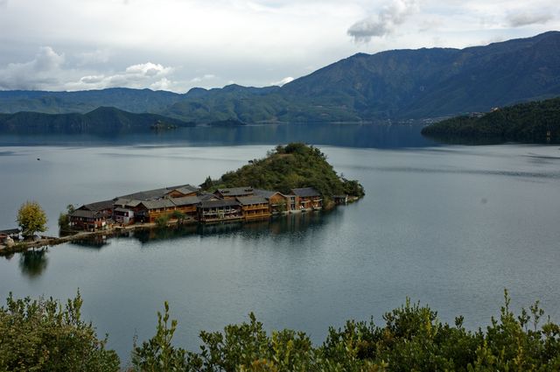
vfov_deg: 30.8
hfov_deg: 45.0
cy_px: 186
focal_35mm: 44
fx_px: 676
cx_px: 280
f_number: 8
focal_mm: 29
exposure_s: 1/400
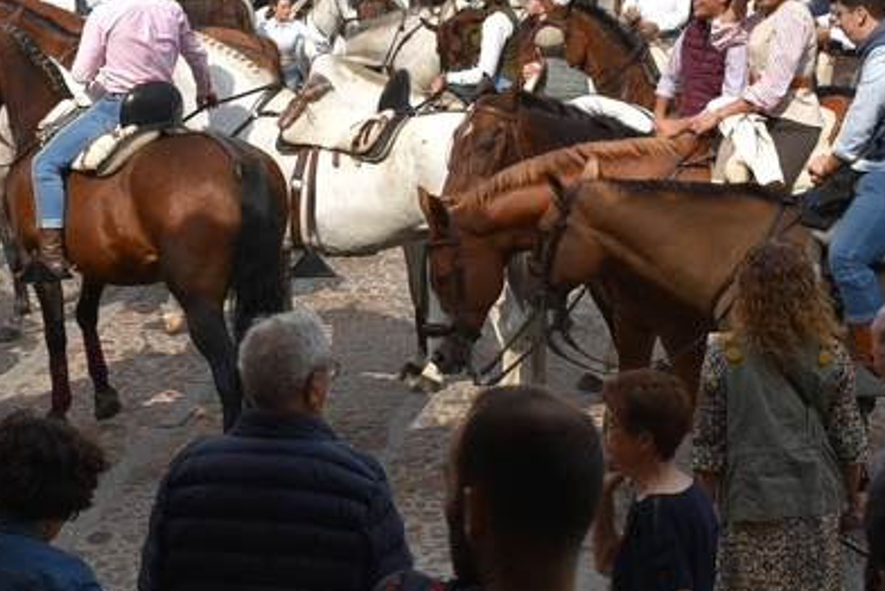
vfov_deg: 17.2
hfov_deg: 25.6
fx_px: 1947
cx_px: 391
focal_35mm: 79
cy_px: 131
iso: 200
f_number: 9
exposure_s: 1/320
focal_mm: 23
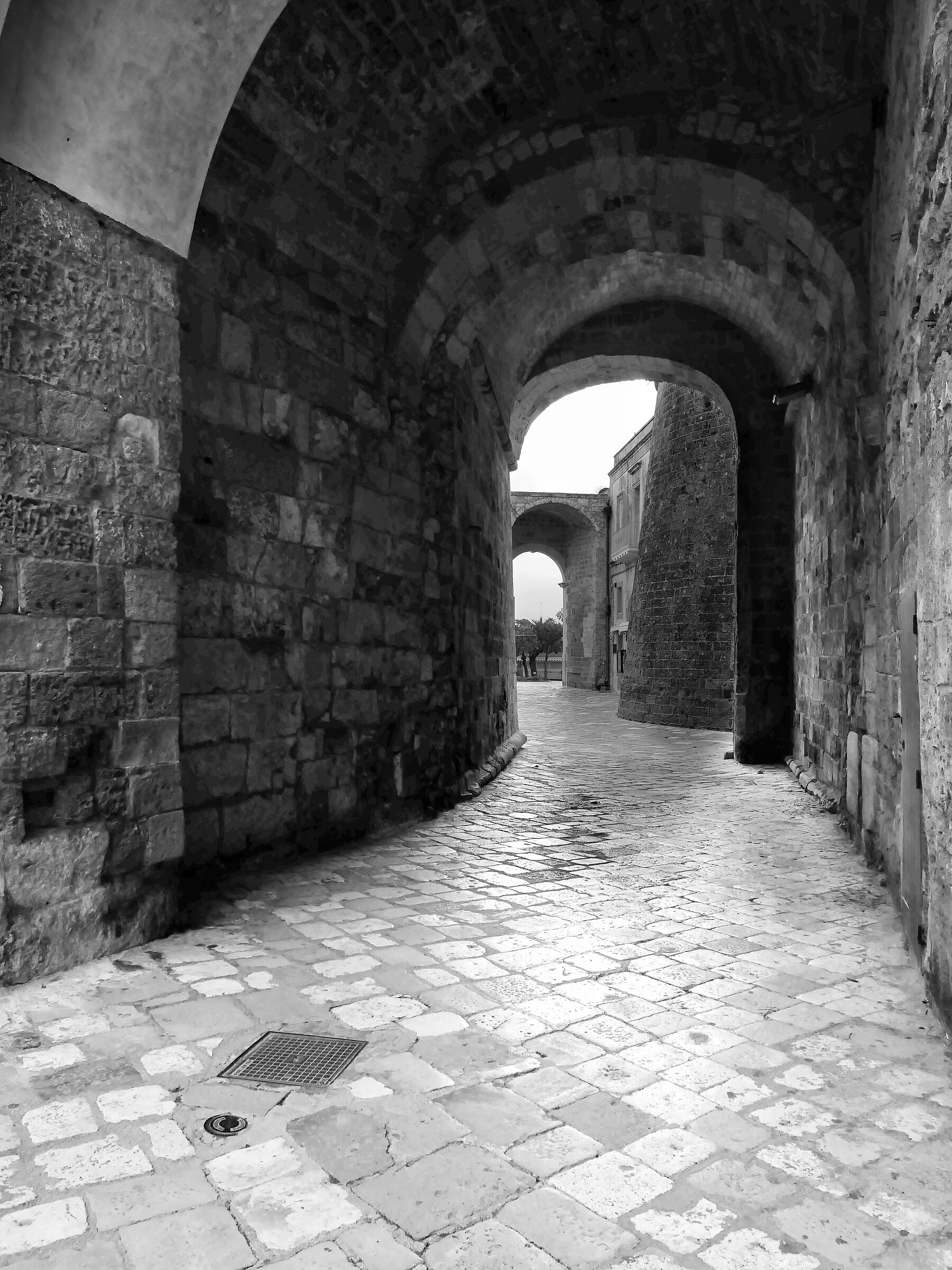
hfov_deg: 56.8
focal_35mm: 24
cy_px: 635
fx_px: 880
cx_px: 476
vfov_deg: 71.6
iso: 200
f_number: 5.6
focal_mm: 12
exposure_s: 1/100
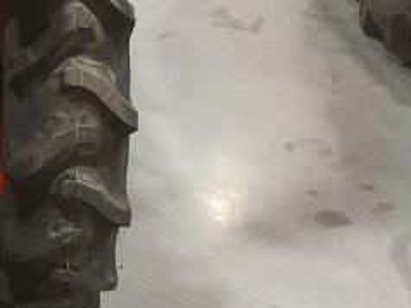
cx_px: -202
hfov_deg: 15.7
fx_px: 1376
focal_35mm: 116
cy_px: -76
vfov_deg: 12.4
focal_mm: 4.15
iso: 200
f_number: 2.2
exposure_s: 1/25
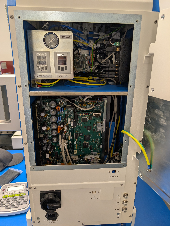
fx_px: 157
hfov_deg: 56.9
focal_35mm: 24
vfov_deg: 71.5
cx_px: 85
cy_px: 113
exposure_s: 1/60
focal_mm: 6.9
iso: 86
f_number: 1.68
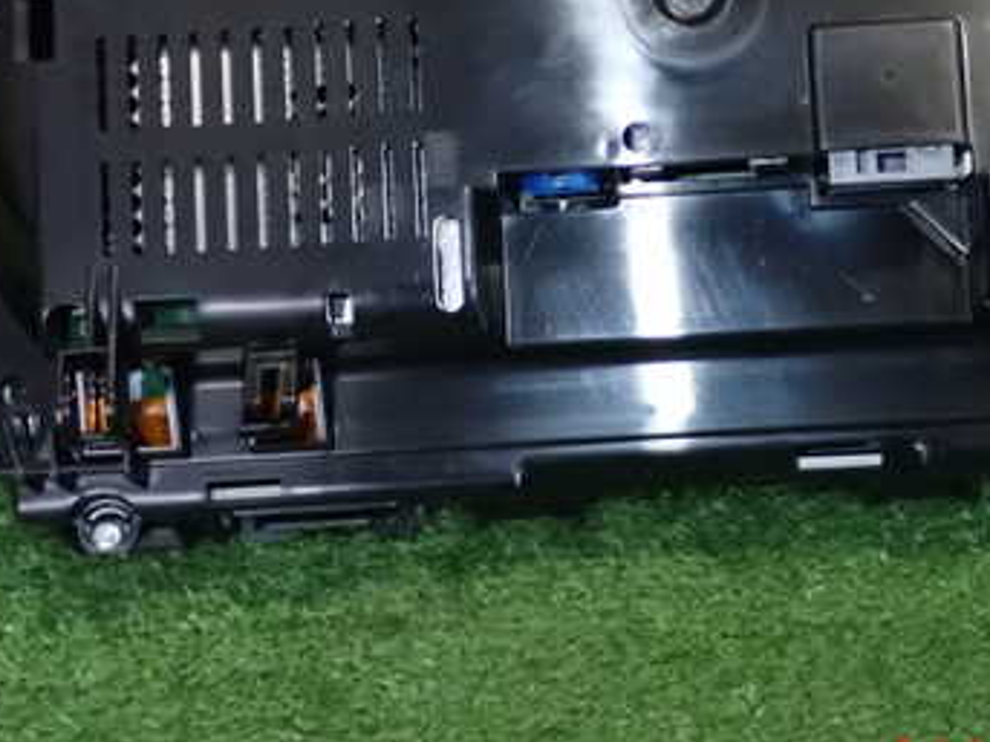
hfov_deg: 25.2
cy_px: 153
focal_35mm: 77
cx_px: 684
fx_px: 2201
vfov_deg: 18.9
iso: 1600
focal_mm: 7.84
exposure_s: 1/8
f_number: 9
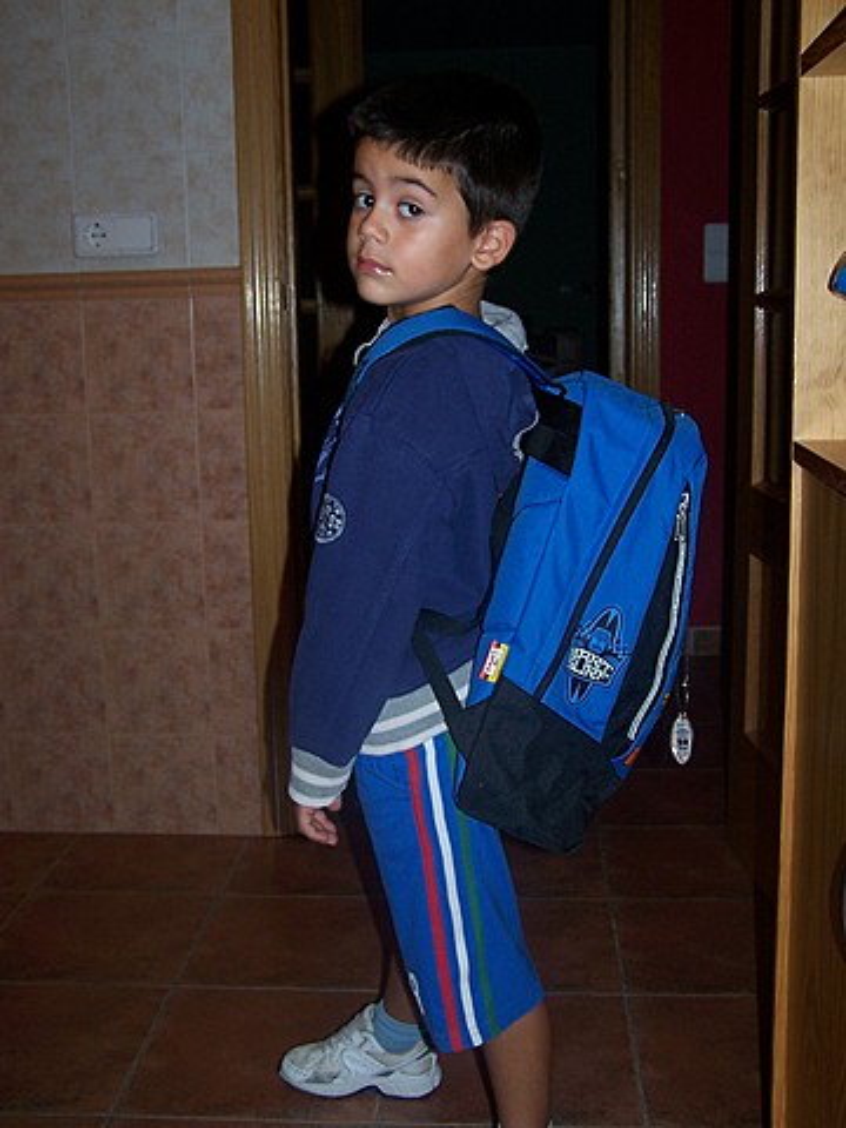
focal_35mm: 43
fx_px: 1401
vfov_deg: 43.9
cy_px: 564
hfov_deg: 33.6
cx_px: 423
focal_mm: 7.1
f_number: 2.8
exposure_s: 1/60
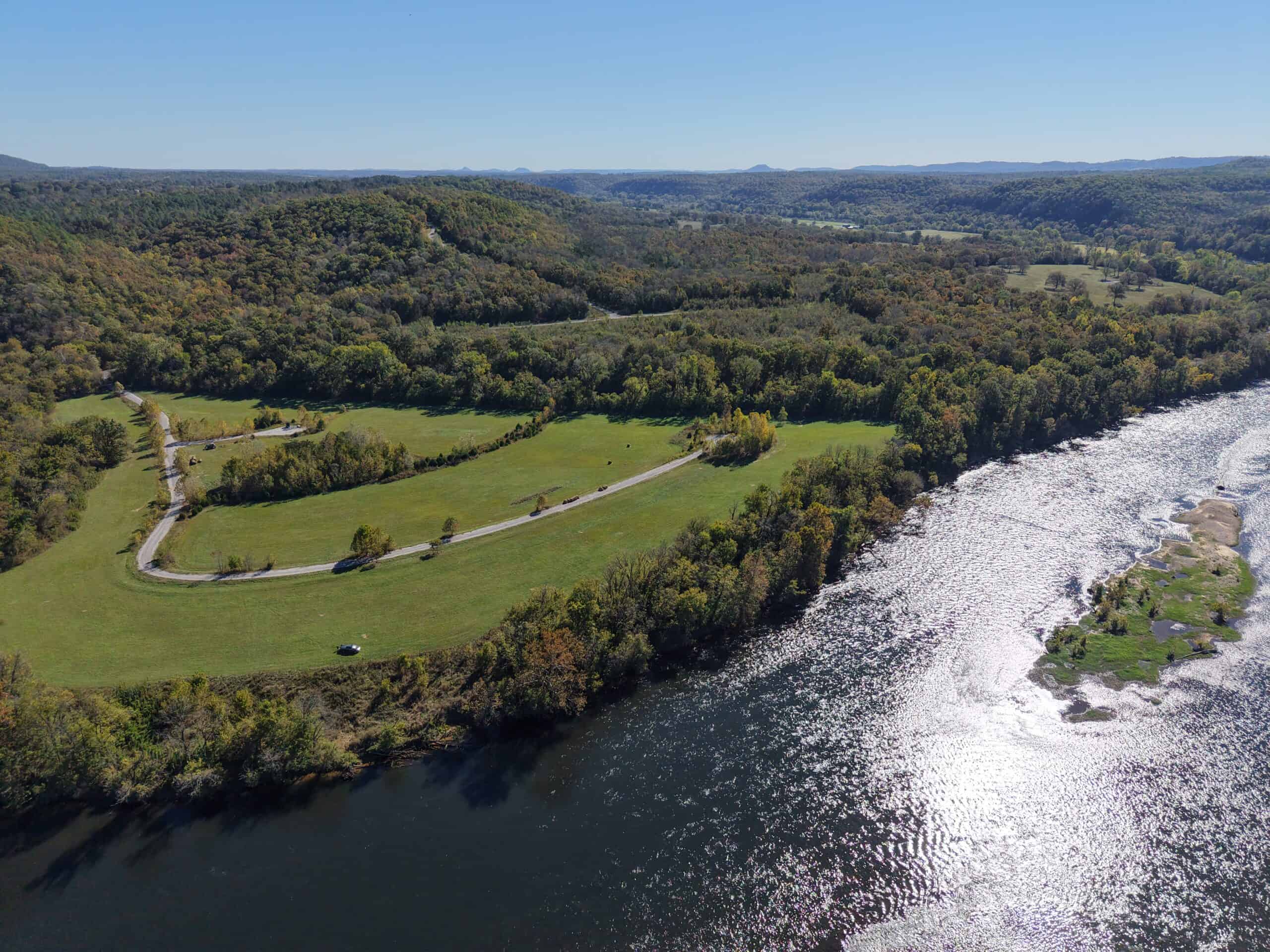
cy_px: 476
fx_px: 881
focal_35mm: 24
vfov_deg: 56.8
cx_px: 635
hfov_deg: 71.6
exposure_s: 1/8000
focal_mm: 8.67
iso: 350
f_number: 1.8
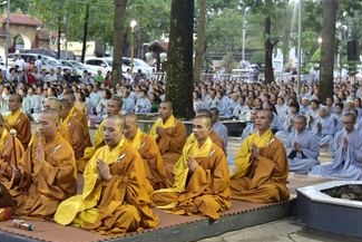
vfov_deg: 17.9
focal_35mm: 76
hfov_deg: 26.6
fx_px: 765
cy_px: 72
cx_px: 140
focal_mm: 38
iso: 1000
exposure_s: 1/20
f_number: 4
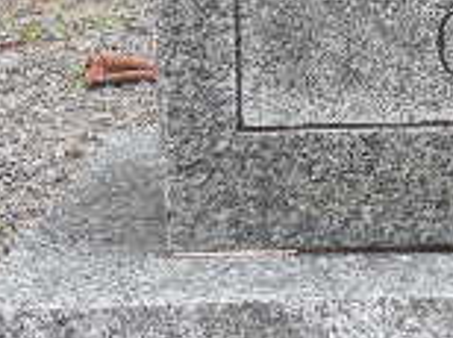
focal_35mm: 175
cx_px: 724
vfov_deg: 8.2
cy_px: -217
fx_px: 2287
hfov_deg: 10.8
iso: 64
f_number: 4
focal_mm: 7.4
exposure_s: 1/82
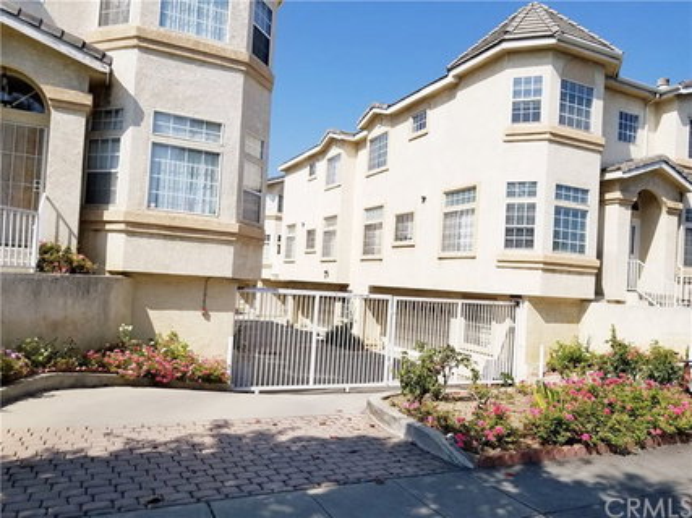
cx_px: 346
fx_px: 520
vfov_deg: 53.0
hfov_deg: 67.3
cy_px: 259
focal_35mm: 26
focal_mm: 4.2
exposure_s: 1/3064
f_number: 1.7
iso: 50
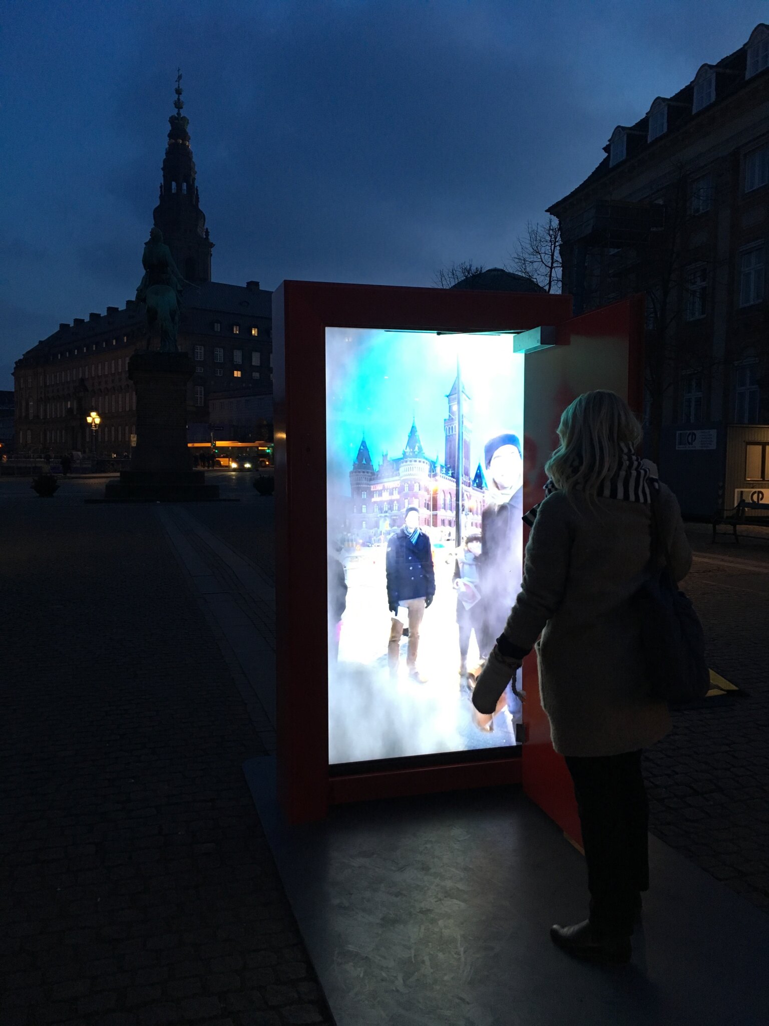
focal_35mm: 29
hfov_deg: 48.2
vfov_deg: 61.7
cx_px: 384
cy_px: 513
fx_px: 859
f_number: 2.2
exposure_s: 1/33
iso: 160
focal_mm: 4.15
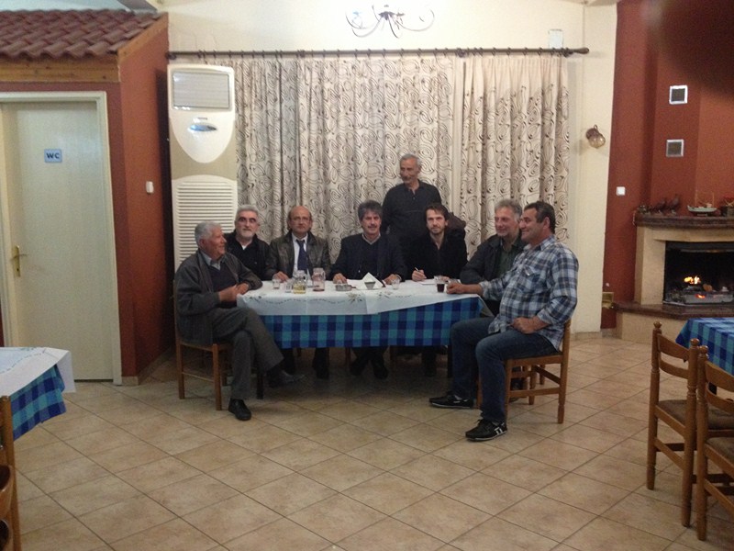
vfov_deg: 40.7
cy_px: 276
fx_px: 742
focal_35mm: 35
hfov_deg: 52.6
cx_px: 367
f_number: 2.4
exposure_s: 1/17
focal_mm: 4.28
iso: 400
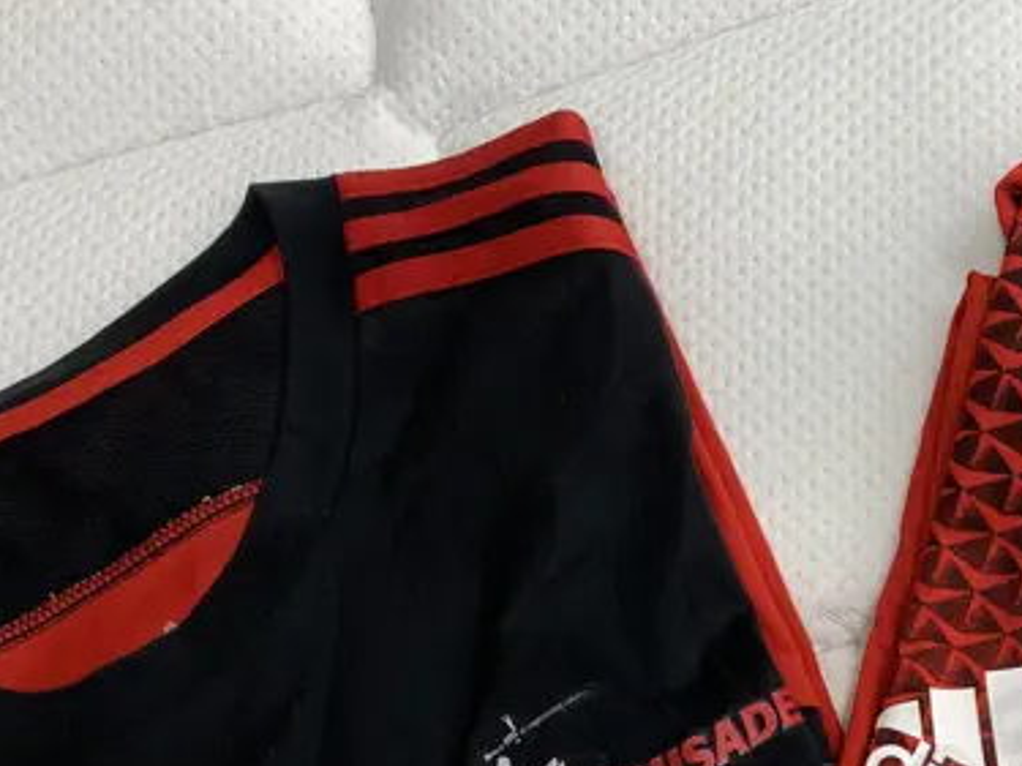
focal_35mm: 71
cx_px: 997
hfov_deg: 26.1
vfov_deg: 20.1
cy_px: 758
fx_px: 2096
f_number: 1.8
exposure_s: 1/100
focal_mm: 4.25
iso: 100
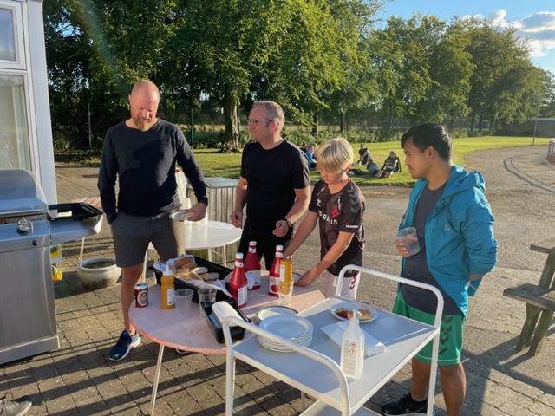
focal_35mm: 26
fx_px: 417
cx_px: 278
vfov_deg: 53.1
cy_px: 208
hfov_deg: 67.3
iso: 32
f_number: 1.6
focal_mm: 4.2
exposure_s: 1/729
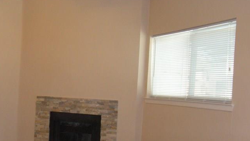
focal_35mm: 61
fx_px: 404
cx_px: 109
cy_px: 114
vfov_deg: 19.5
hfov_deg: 34.3
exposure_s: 1/51.6
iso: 236
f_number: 3.8
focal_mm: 5.9
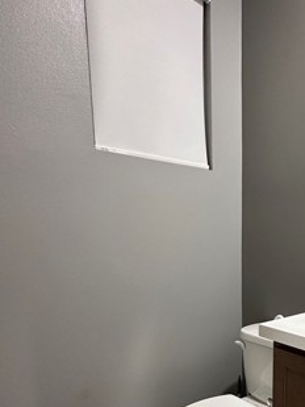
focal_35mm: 29
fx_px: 340
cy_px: 292
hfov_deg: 42.1
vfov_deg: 59.2
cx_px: 301
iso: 400
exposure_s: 1/60
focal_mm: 2.22
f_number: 2.2
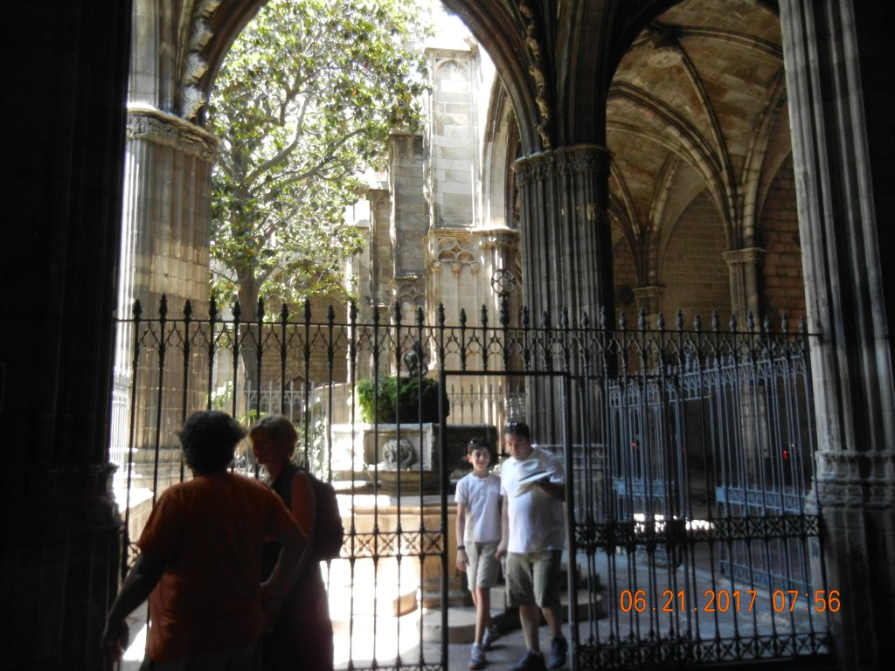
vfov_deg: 46.8
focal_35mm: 30
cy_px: 336
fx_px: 776
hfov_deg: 60.0
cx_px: 448
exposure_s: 1/206
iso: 640
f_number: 3.5
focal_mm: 5.4
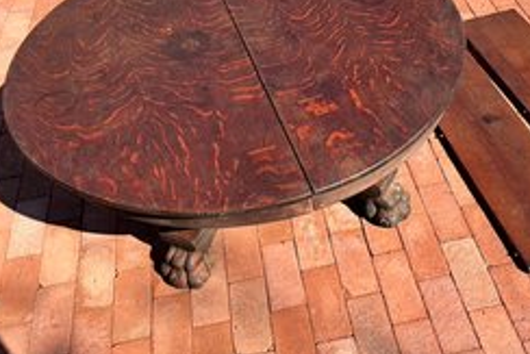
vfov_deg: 35.1
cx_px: 357
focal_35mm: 38
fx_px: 560
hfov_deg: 49.7
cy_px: 197
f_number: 1.5
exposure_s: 1/1751
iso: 50
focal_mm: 5.7
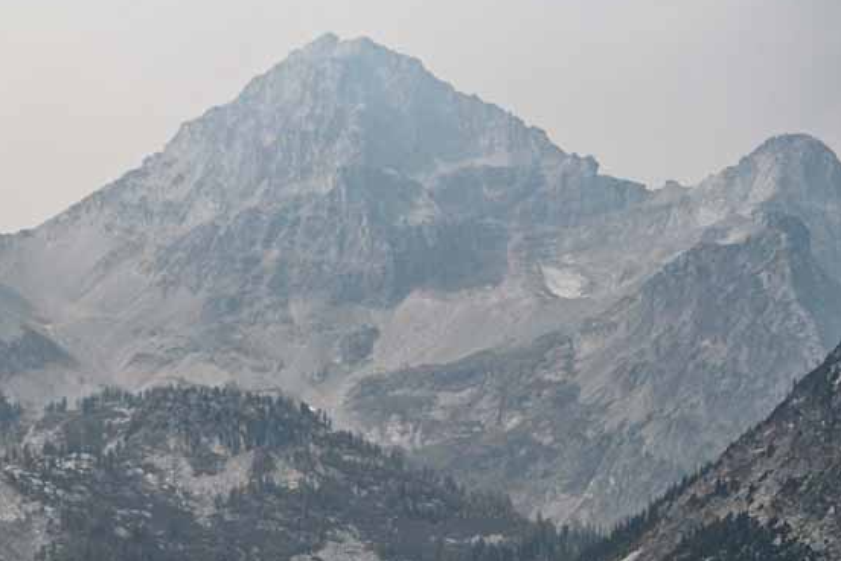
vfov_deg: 11.8
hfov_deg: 17.6
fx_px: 2710
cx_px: 434
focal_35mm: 116
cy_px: 291
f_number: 5
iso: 100
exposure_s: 1/2000
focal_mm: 80
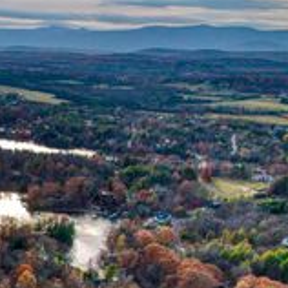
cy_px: 247
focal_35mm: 59
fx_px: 555
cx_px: -146
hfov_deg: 23.3
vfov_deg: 28.2
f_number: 2.8
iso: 1120
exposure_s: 1/1600
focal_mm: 8.38
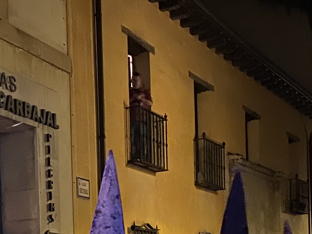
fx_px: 748
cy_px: 320
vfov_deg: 16.6
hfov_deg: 23.0
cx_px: 38
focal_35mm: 83
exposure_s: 1/21
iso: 1000
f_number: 1.8
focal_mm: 4.25
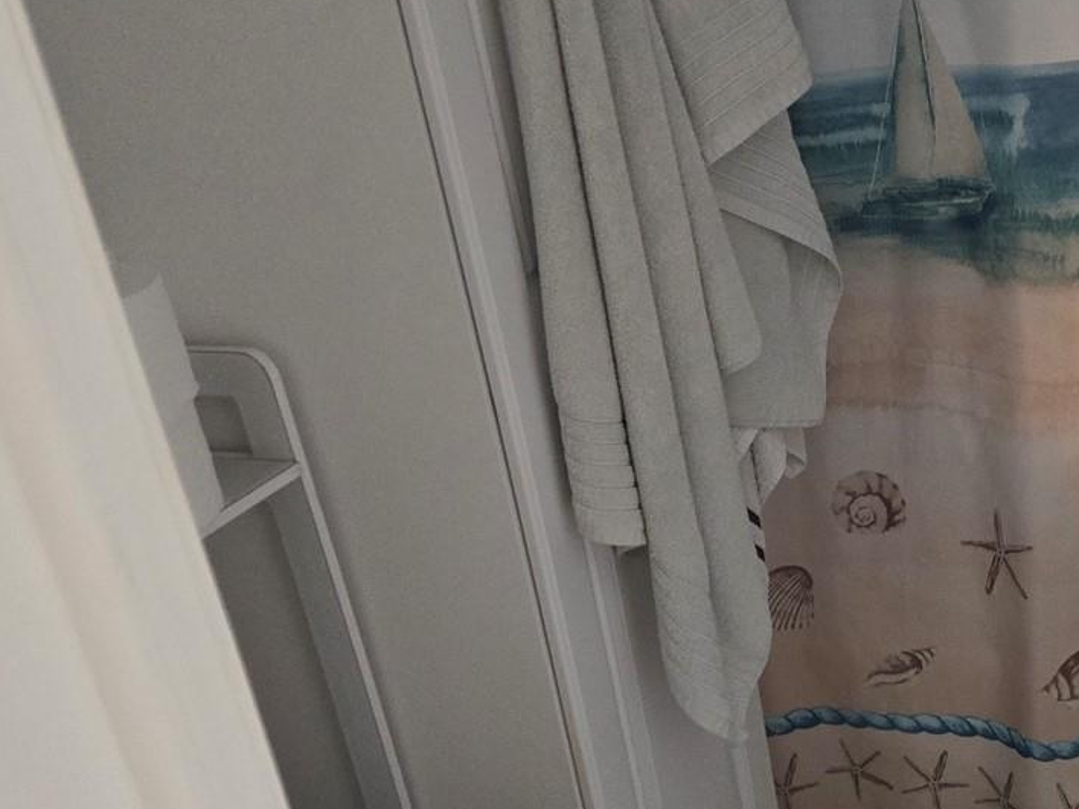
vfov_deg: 27.8
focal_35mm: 52
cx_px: 1009
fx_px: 1621
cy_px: 576
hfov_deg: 34.4
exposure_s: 1/60
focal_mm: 5.4
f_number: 1.8
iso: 640
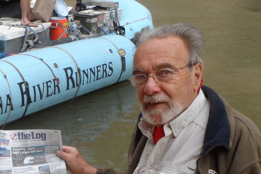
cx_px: 54
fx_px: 457
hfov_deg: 31.1
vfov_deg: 21.0
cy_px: 168
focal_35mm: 63
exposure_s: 1/60
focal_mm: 5.3
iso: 80
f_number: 3.4
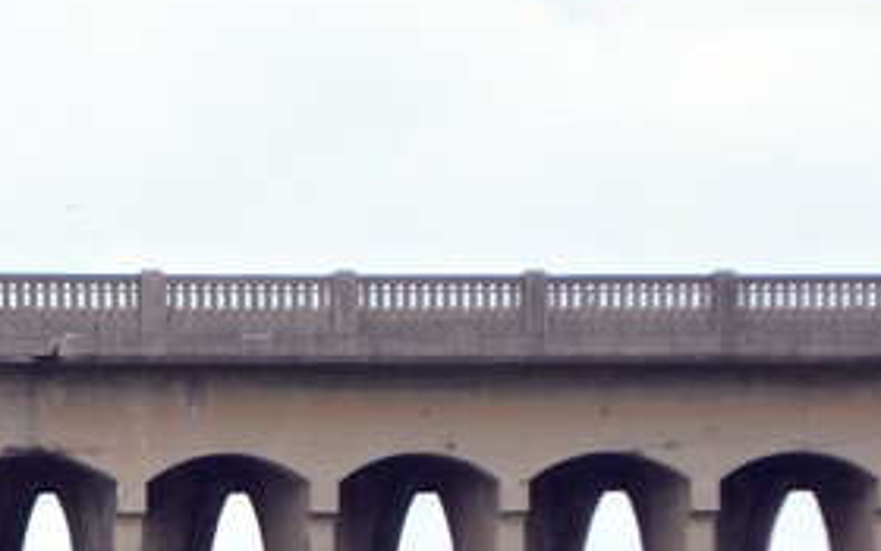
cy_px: 797
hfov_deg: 2.7
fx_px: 18992
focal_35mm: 791
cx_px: 217
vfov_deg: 1.7
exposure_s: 1/250
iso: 80
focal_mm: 48.5
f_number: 5.6
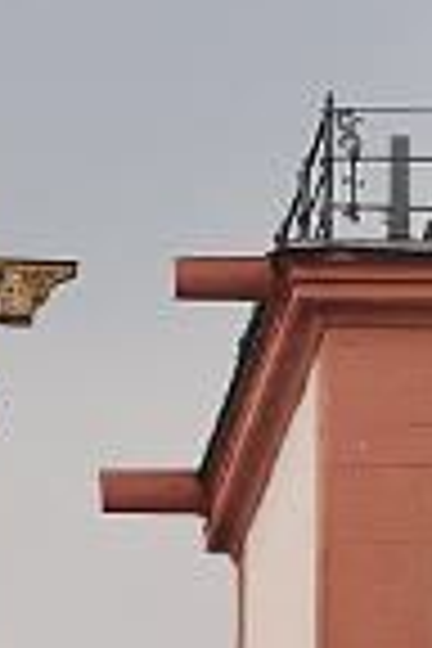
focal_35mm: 1124
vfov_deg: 1.8
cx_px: 873
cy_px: -639
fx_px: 20230
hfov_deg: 1.2
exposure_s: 1/320
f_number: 9
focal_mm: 150
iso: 200
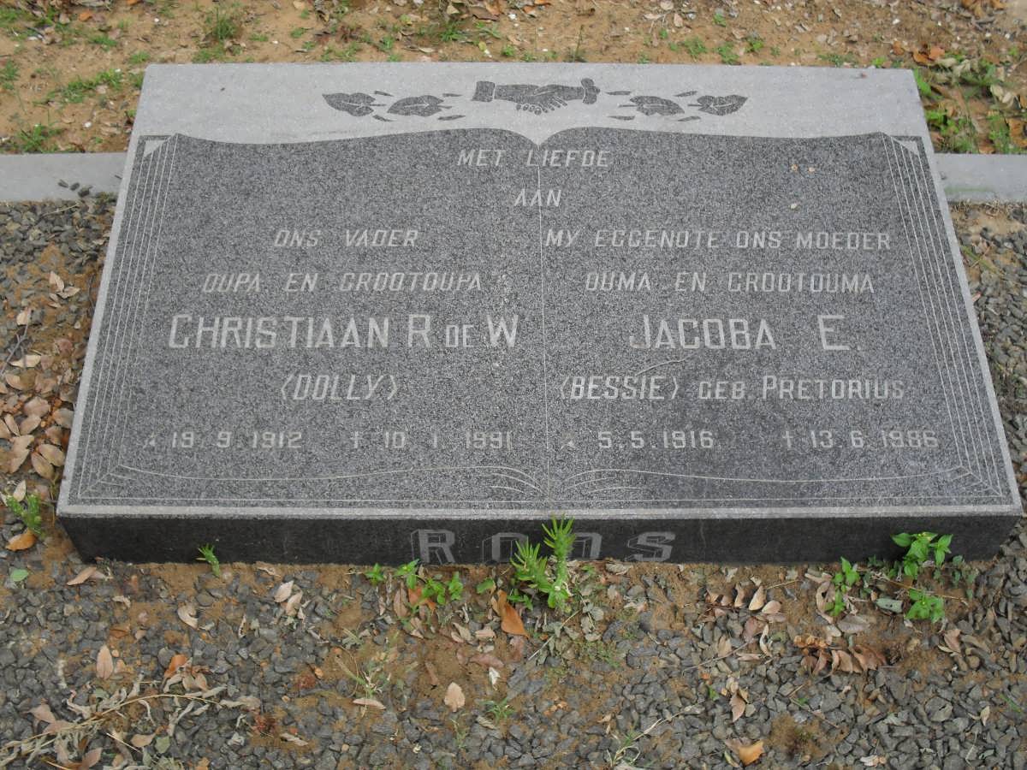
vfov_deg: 34.3
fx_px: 1246
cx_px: 514
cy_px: 385
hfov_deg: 44.8
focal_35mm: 42
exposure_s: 1/250
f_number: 3.6
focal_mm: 7.5
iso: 100
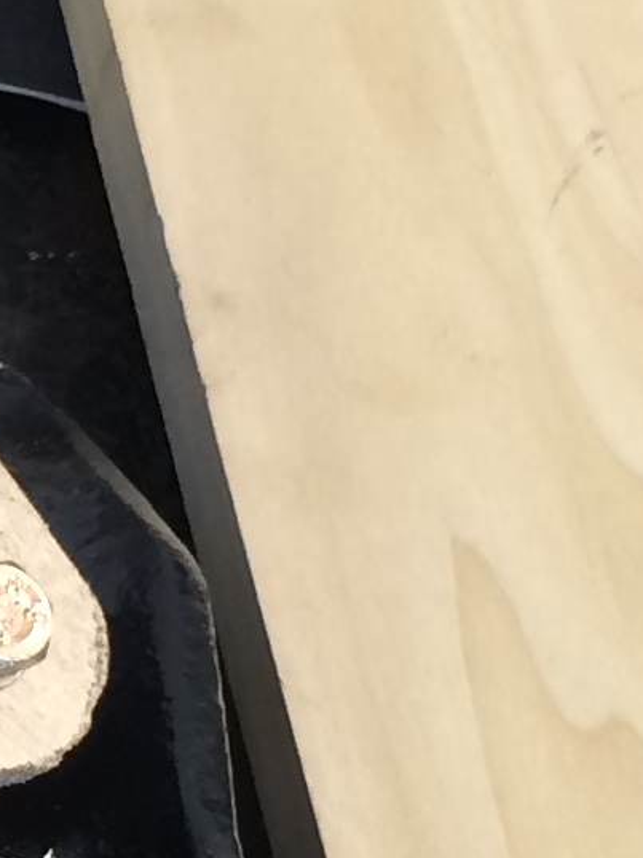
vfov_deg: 11.2
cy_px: 517
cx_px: -511
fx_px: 4362
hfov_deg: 8.1
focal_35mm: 176
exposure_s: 1/30
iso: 50
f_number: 2.2
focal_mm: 4.15
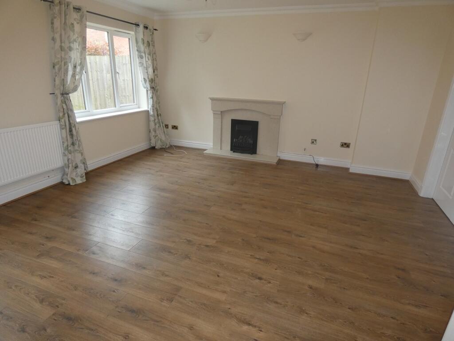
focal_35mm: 20
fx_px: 262
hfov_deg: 81.7
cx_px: 227
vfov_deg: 66.0
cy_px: 170
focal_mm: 3.6
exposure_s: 1/60
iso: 200
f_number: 2.8
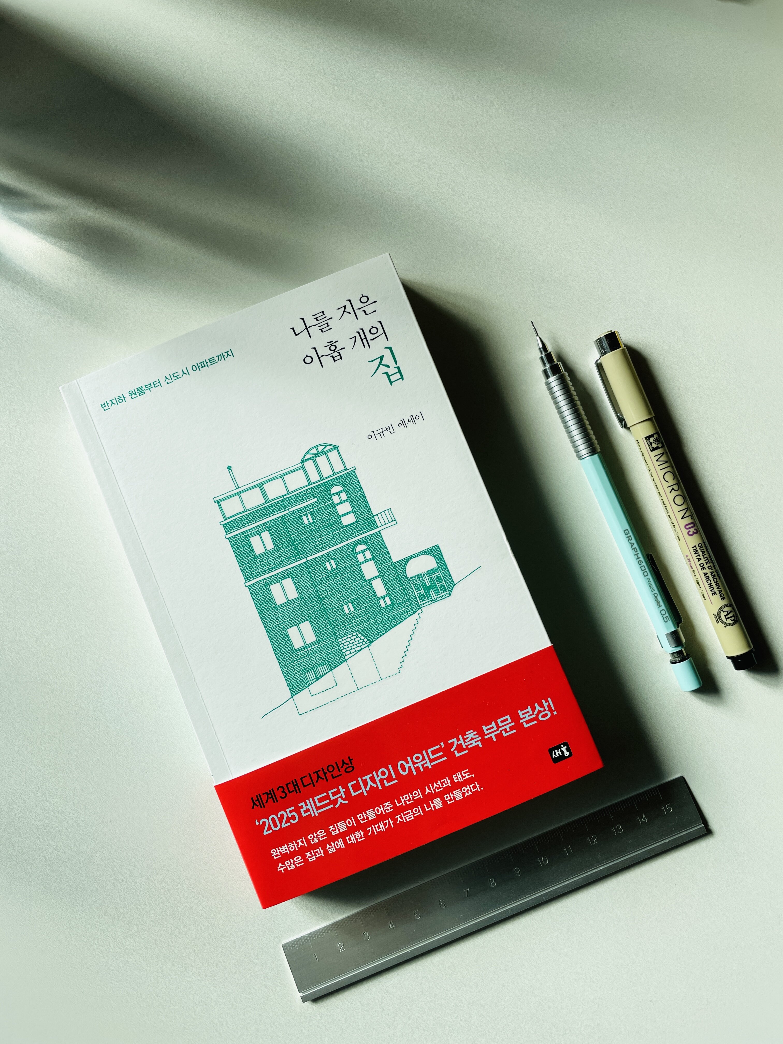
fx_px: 784
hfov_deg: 53.1
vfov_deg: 67.3
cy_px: 522
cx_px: 392
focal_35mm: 26
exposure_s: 1/1795
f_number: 1.6
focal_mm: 4.2
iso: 32
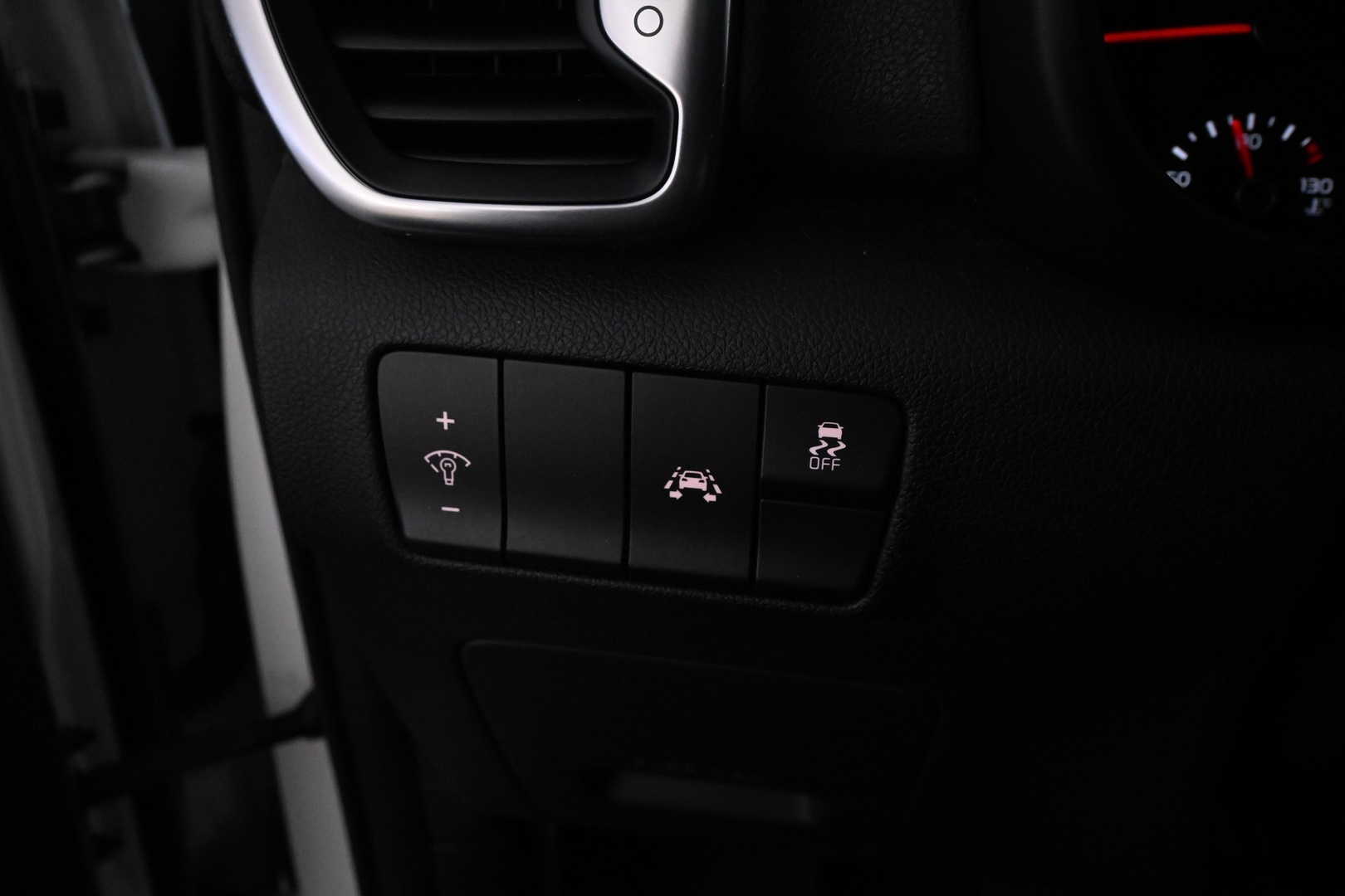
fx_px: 1121
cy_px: 448
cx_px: 672
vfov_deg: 43.6
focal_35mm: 30
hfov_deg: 61.9
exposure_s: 1/100
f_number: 6.3
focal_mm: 20
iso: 5000
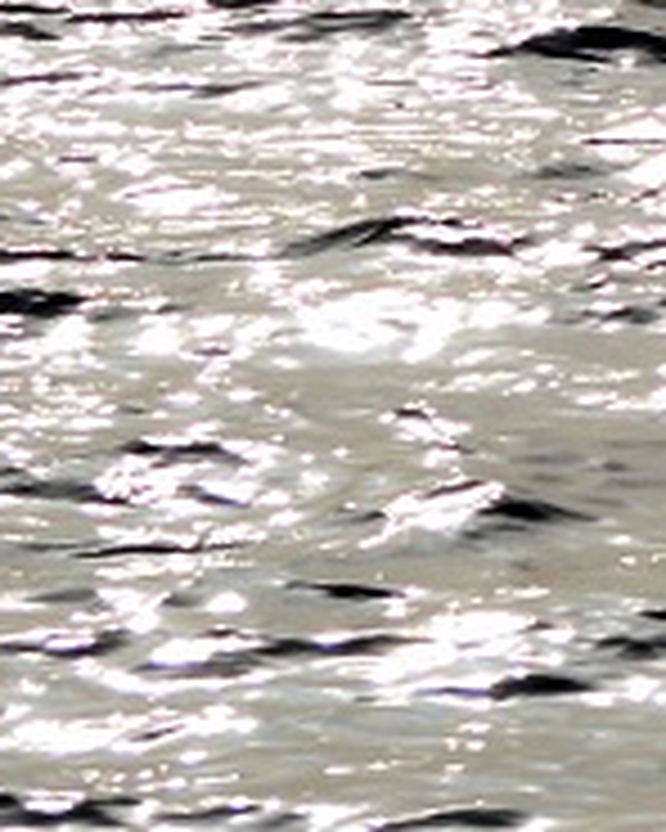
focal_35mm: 530
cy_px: -744
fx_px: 13059
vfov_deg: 3.6
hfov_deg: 2.9
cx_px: 988
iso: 450
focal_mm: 70
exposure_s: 1/8000
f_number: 5.6
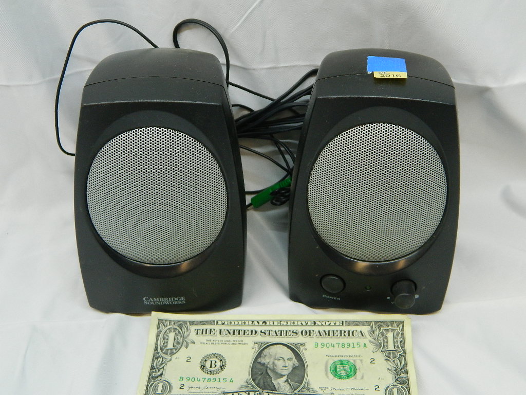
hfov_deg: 33.8
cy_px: 198
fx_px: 866
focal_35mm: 57
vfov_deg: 25.7
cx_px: 263
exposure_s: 1/50
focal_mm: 10.2
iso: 200
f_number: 3.8
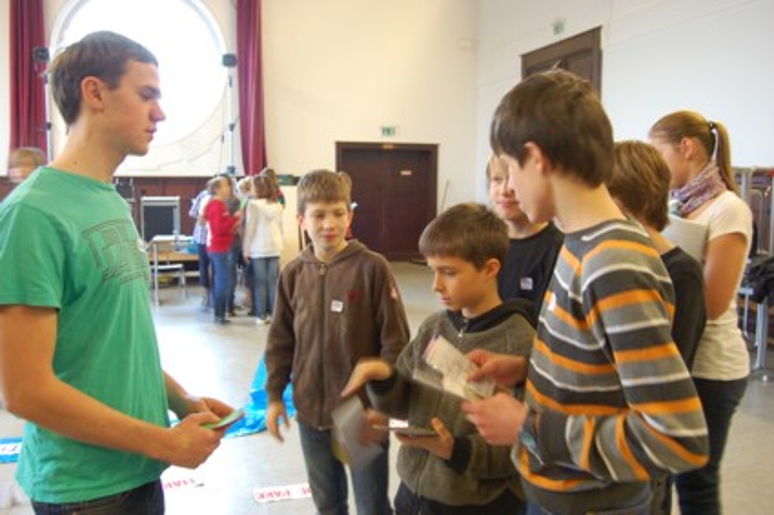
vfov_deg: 39.9
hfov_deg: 57.2
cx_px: 387
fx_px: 709
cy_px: 258
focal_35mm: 33
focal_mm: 22
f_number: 5.6
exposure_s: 1/8
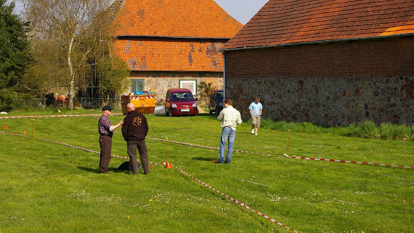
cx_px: 207
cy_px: 96
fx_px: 950
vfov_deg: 14.0
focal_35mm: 87
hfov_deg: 24.6
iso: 200
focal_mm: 55
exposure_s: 1/350
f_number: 8
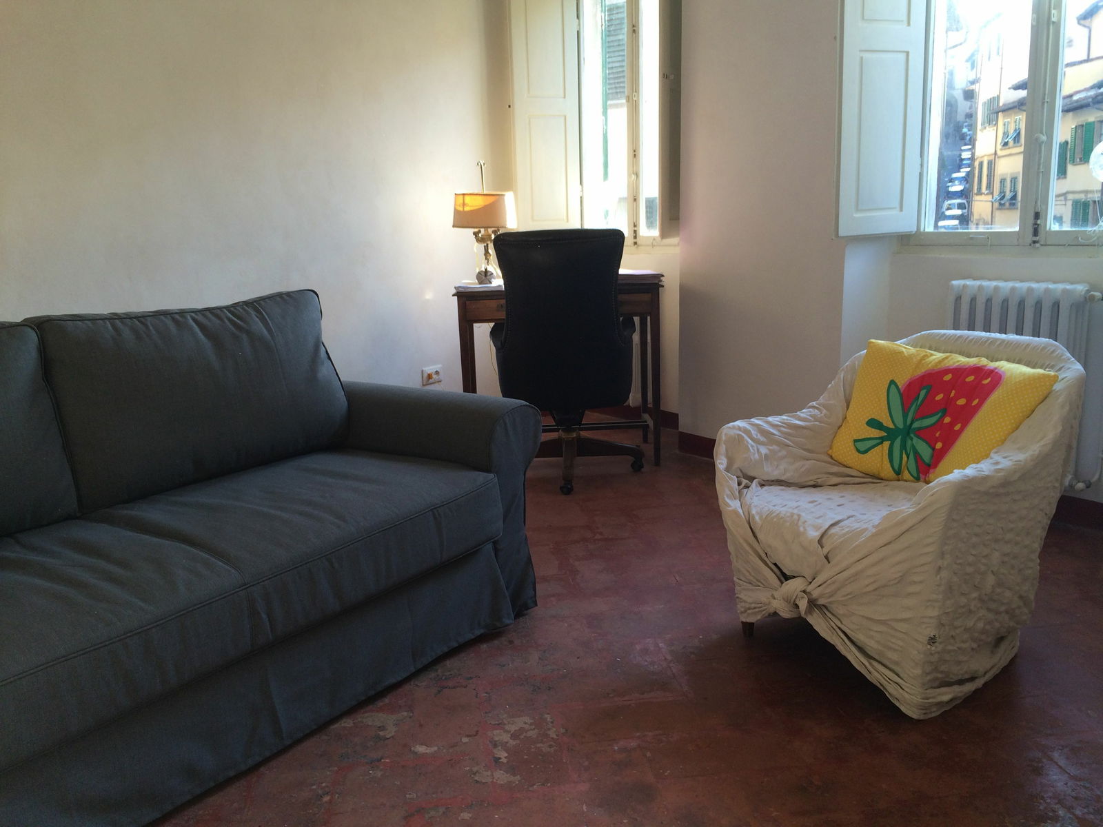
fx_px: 924
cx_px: 552
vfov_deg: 48.2
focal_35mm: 29
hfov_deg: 61.7
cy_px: 414
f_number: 2.2
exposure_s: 1/100
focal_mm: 4.15
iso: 50
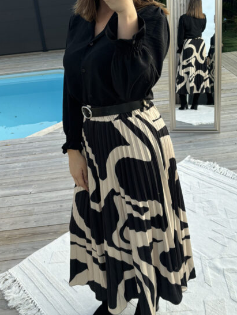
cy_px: 130
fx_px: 346
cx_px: 127
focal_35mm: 38
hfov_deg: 37.7
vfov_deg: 48.7
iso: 50
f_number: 1.6
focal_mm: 5.96
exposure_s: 1/732
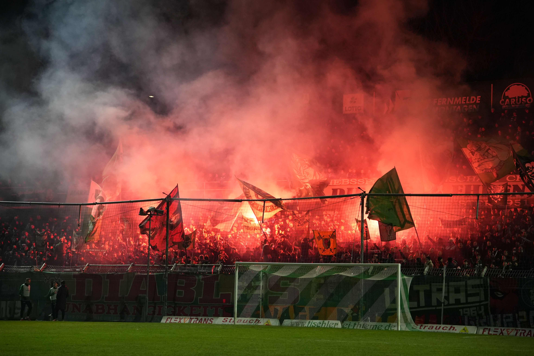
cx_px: 267
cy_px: 178
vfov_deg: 12.0
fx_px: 1691
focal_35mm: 114
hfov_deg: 17.9
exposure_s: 1/160
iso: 2000
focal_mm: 76
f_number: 5
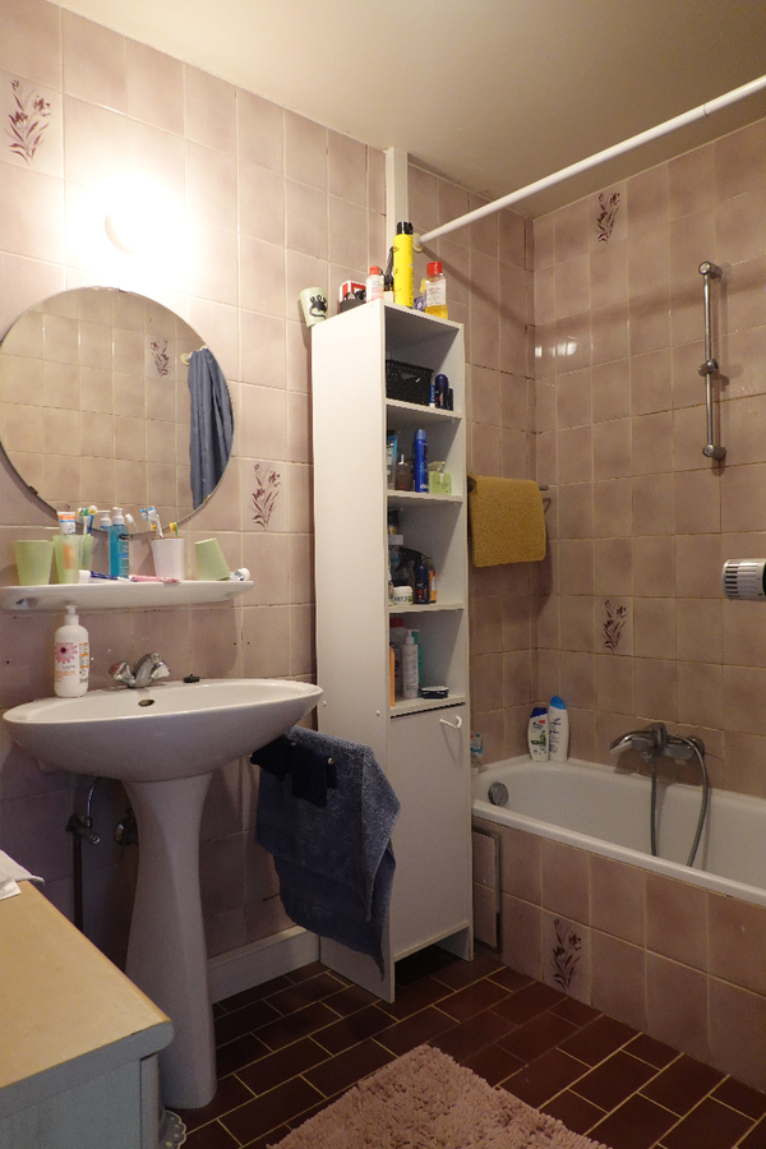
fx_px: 766
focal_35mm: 24
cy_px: 574
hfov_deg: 53.1
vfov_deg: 73.7
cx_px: 383
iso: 1000
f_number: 2.8
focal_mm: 9
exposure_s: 1/30
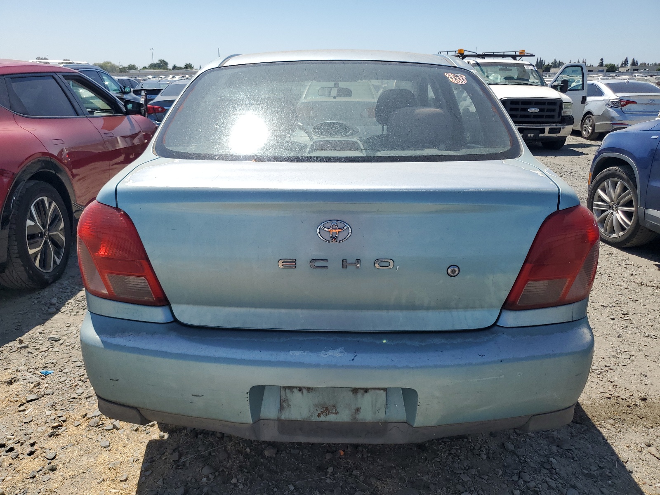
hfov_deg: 67.3
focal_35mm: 26
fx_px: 496
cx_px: 330
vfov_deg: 53.1
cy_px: 248
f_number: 1.5
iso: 50
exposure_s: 1/3333
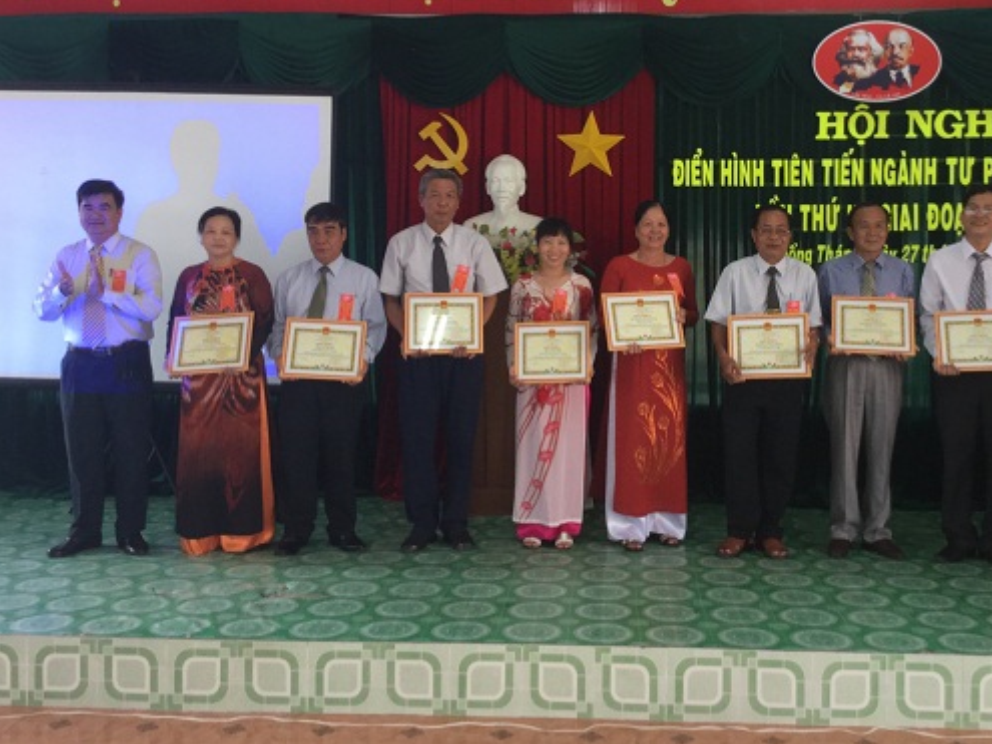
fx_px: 1089
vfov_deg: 37.6
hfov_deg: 48.8
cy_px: 296
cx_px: 574
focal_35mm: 38
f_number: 2.4
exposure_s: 1/30
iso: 50
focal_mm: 3.3
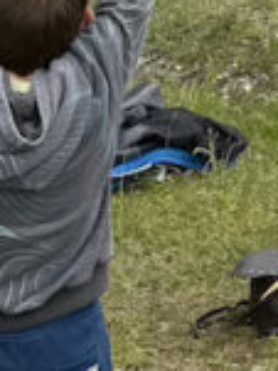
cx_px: 453
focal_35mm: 163
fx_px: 1748
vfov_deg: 11.1
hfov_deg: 8.8
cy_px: -364
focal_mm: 6.76
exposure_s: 1/8130
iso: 80
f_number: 1.78
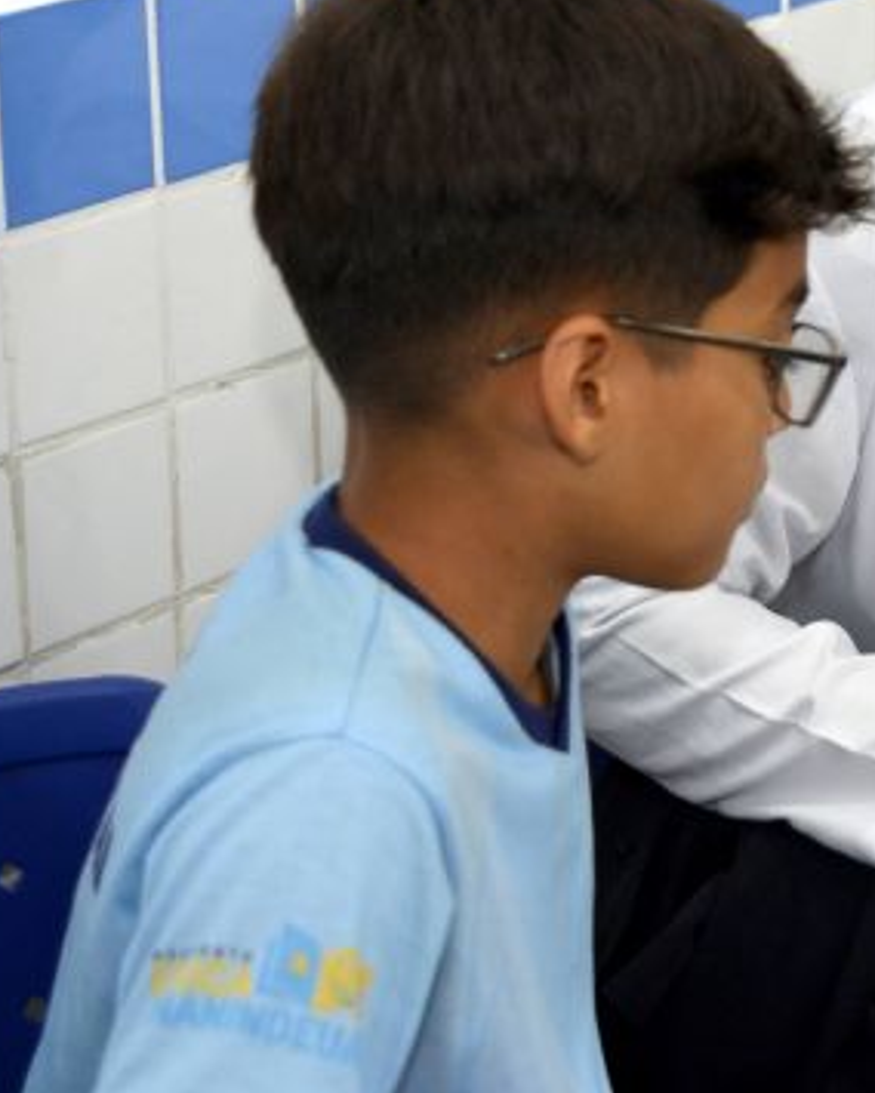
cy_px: 587
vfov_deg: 17.5
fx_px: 3561
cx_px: 890
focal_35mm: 110
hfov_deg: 13.8
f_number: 4.8
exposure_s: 1/125
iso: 1250
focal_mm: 52
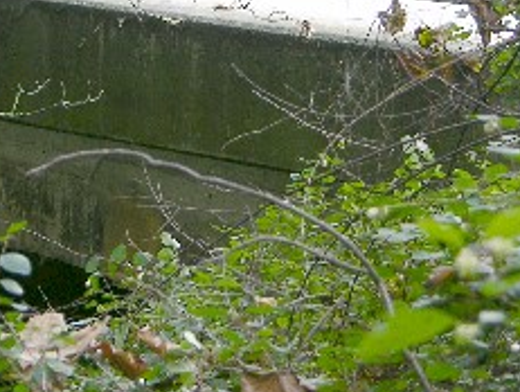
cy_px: 80
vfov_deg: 7.1
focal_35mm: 209
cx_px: 88
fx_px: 3144
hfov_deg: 9.4
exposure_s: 1/33.3
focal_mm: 19.9
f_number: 3.4
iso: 50
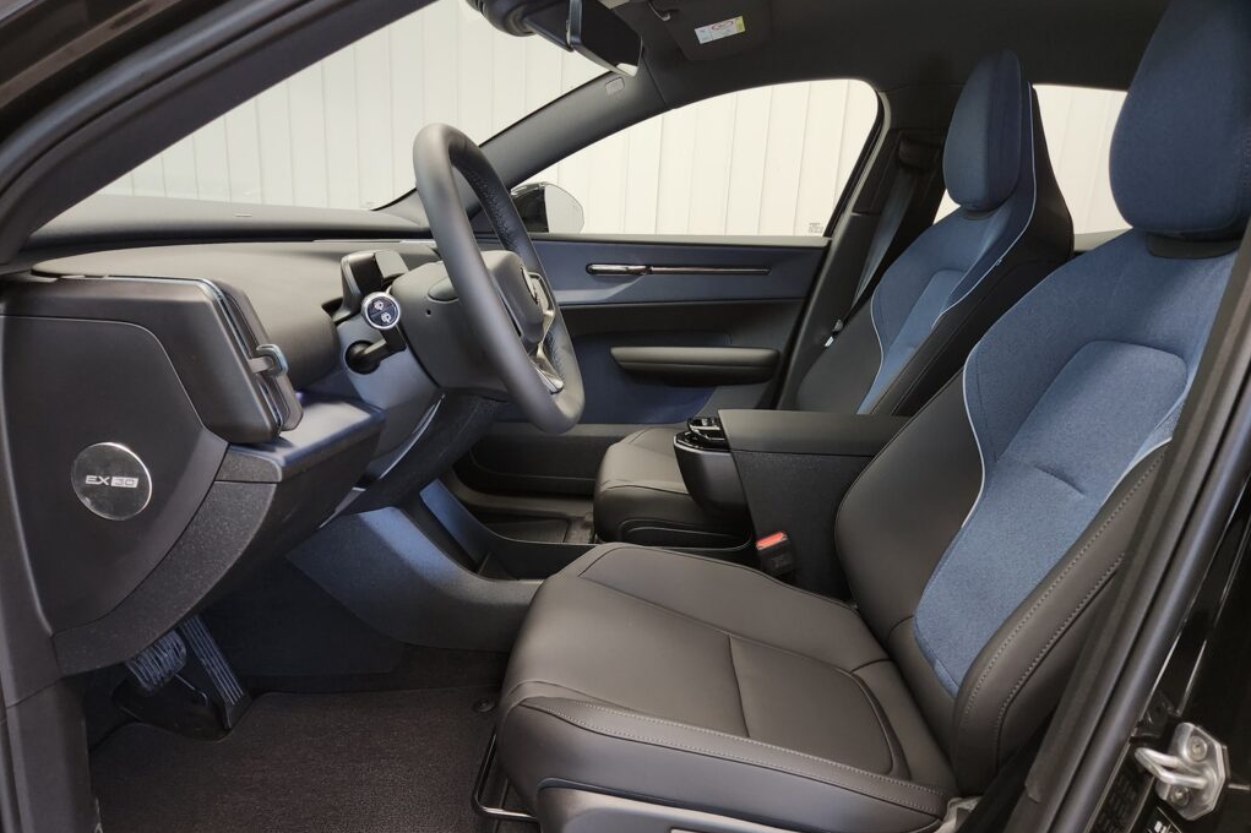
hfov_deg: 73.8
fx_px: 834
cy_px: 452
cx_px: 625
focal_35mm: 24
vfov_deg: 53.0
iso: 320
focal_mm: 5.4
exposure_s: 1/100
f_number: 1.8
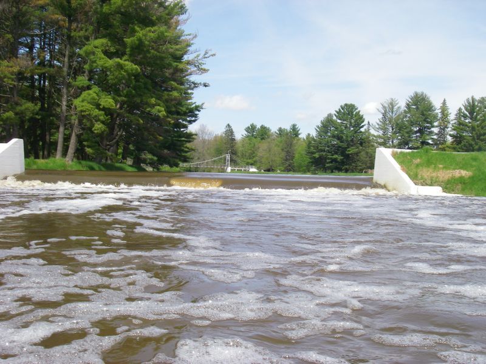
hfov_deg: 42.9
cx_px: 243
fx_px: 618
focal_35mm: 44
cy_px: 182
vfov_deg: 32.9
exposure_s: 1/250
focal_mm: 7.3
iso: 64
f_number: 6.8
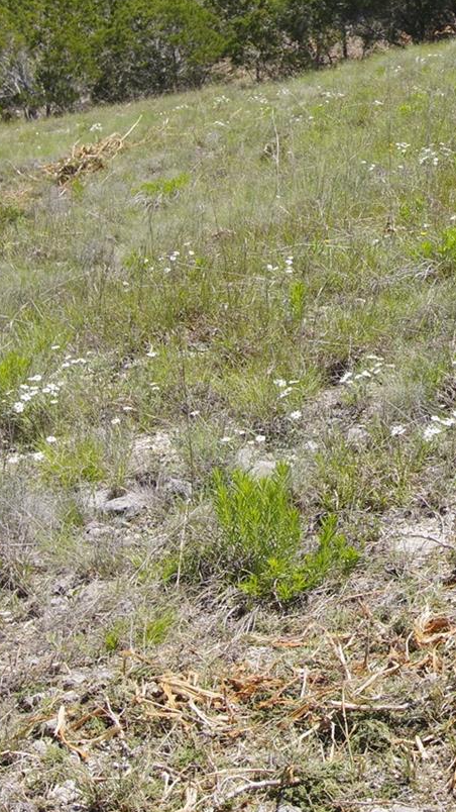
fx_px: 1720
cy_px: 151
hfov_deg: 14.8
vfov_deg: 26.0
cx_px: 486
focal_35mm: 80
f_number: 7.1
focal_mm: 20
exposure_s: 1/320
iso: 200
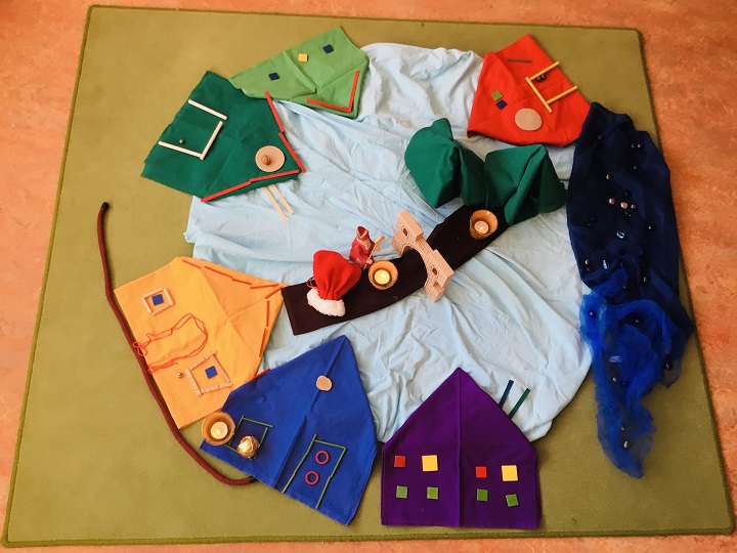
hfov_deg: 58.4
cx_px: 368
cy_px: 276
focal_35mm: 31
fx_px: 660
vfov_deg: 45.4
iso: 25
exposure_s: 1/30
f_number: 2.4
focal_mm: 3.3
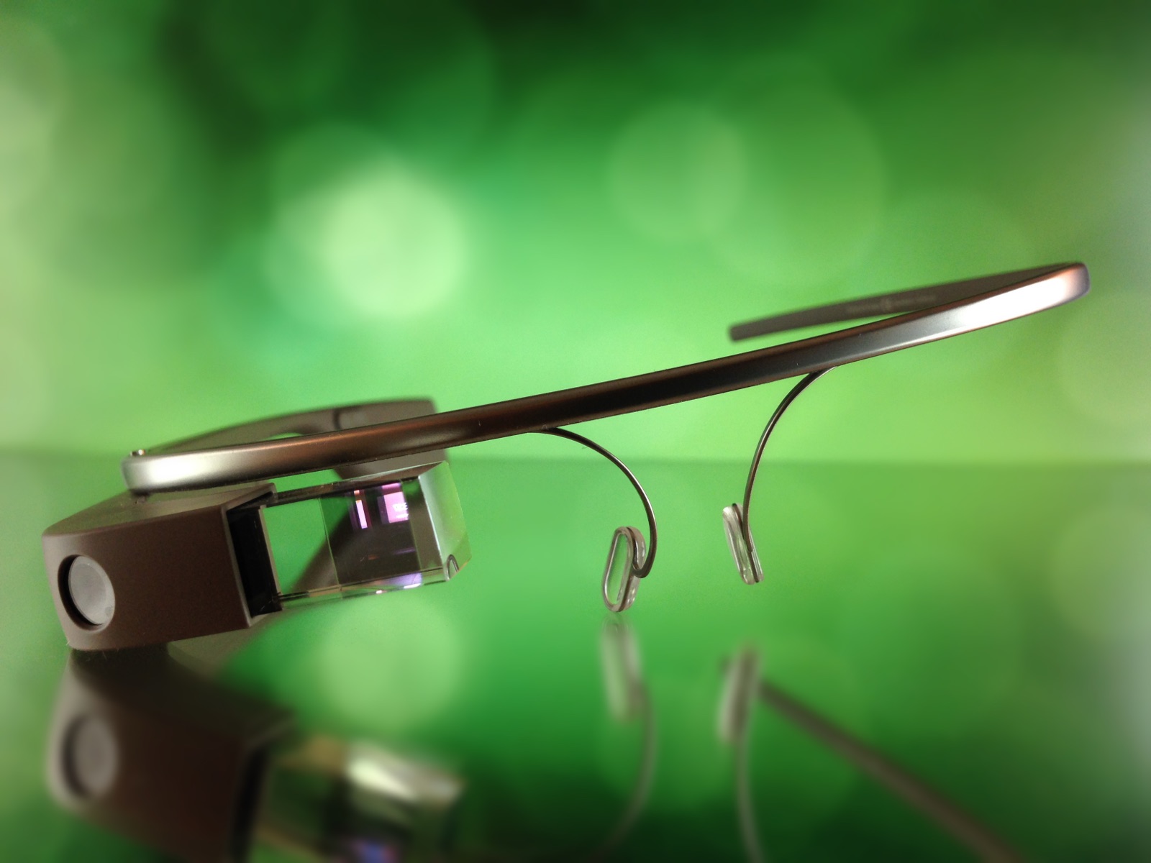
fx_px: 1097
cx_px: 576
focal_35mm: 33
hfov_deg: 55.4
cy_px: 432
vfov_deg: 42.9
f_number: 2.4
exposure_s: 1/20
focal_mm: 4.12
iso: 80
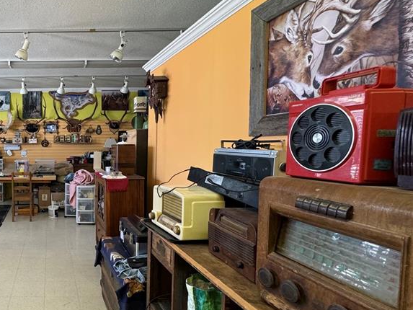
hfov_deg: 59.8
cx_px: 47
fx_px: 298
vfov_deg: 54.9
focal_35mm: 25
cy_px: 164
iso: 250
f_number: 2.2
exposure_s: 1/60
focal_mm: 2.22
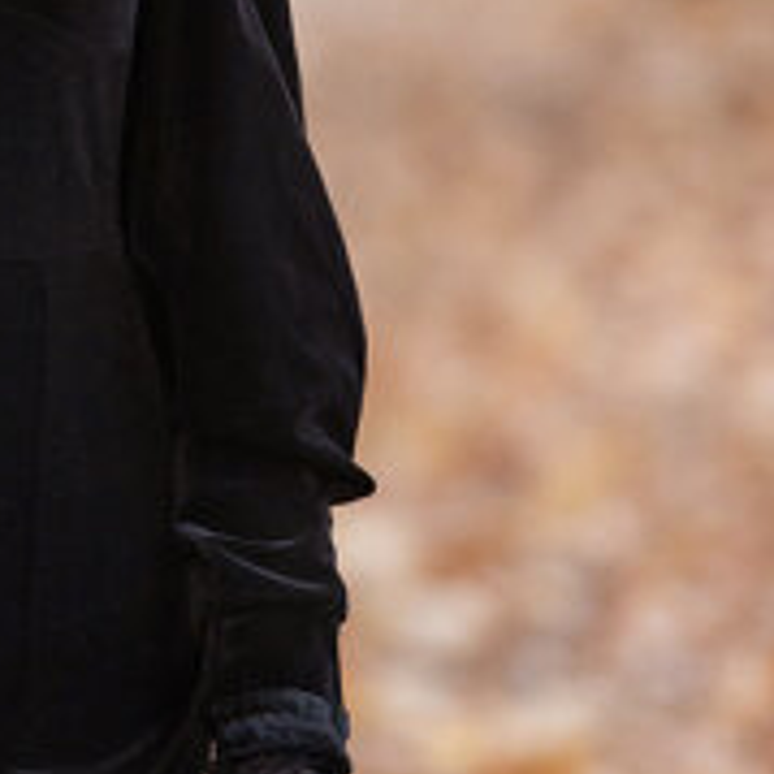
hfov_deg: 5.4
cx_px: -74
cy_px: 17
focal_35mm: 324
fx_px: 8196
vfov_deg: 5.4
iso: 1000
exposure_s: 1/125
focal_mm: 85
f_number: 1.8
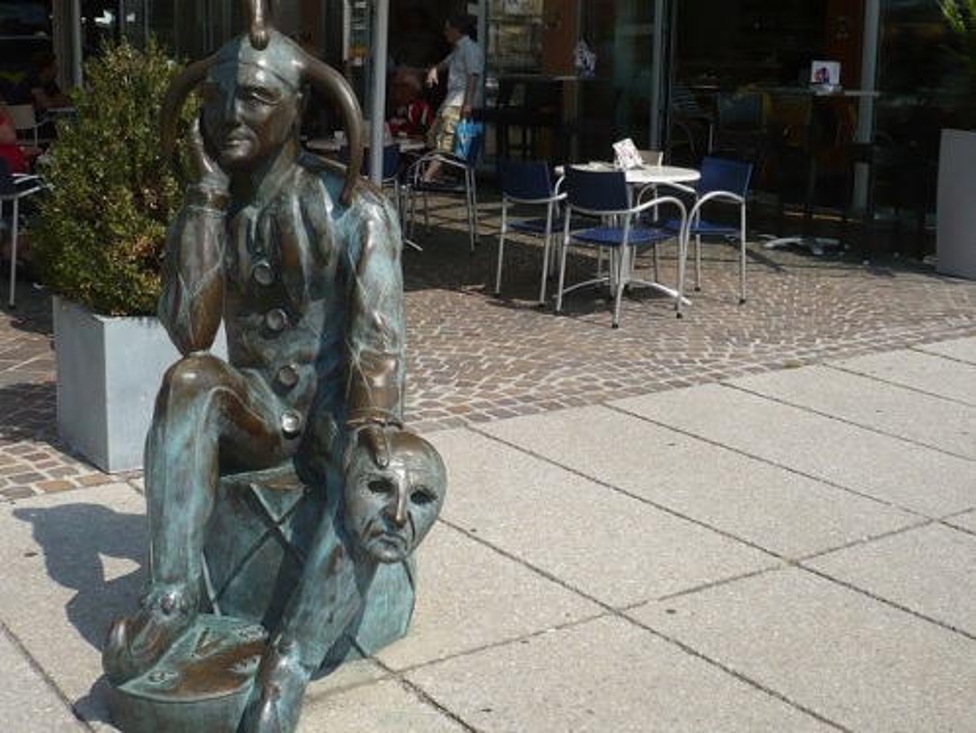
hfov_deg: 40.4
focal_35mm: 47
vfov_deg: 30.9
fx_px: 1326
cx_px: 488
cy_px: 366
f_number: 8
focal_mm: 5.8
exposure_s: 1/320
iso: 100
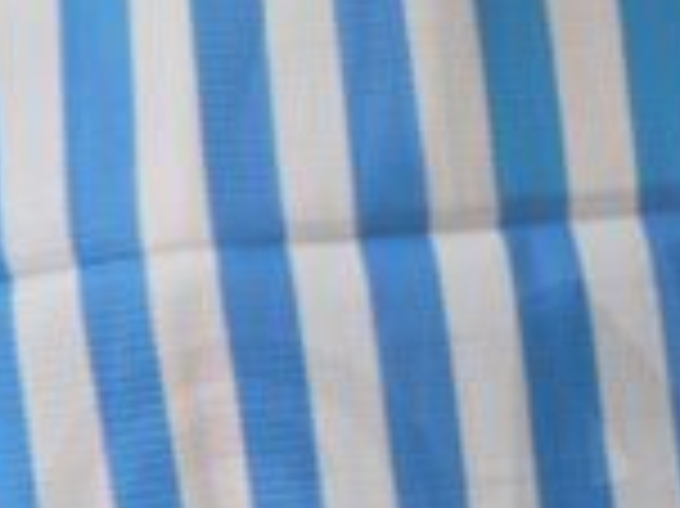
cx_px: 1000
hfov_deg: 4.3
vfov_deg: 3.2
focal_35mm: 463
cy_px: 362
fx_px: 9088
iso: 400
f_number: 4.8
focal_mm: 25
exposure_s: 1/200
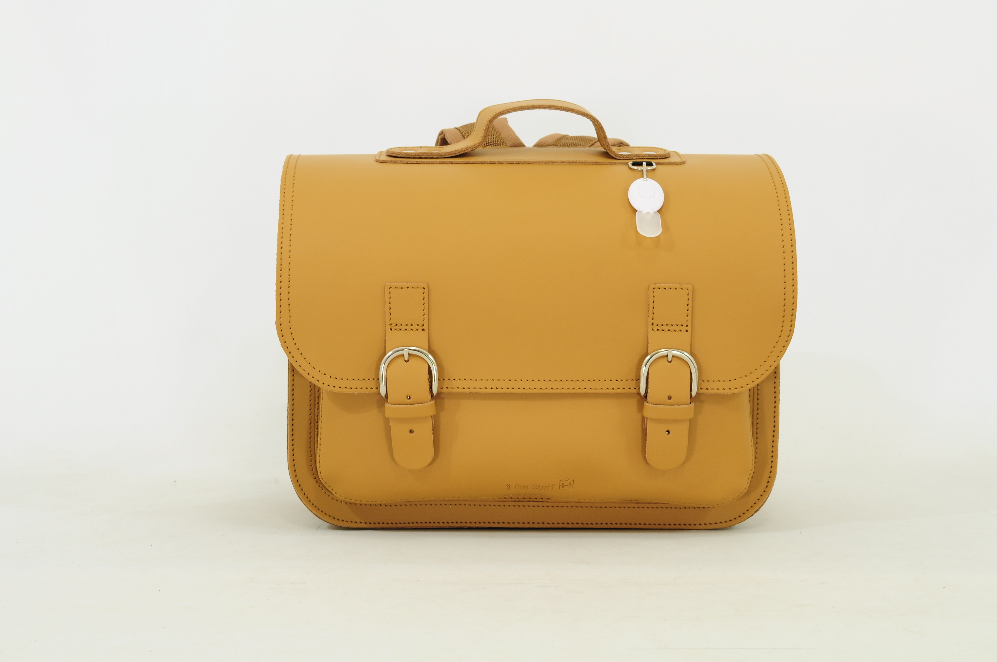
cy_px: 331
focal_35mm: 57
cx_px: 498
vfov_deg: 23.7
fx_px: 1577
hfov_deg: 35.1
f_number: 9
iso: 200
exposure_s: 1/25
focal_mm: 38
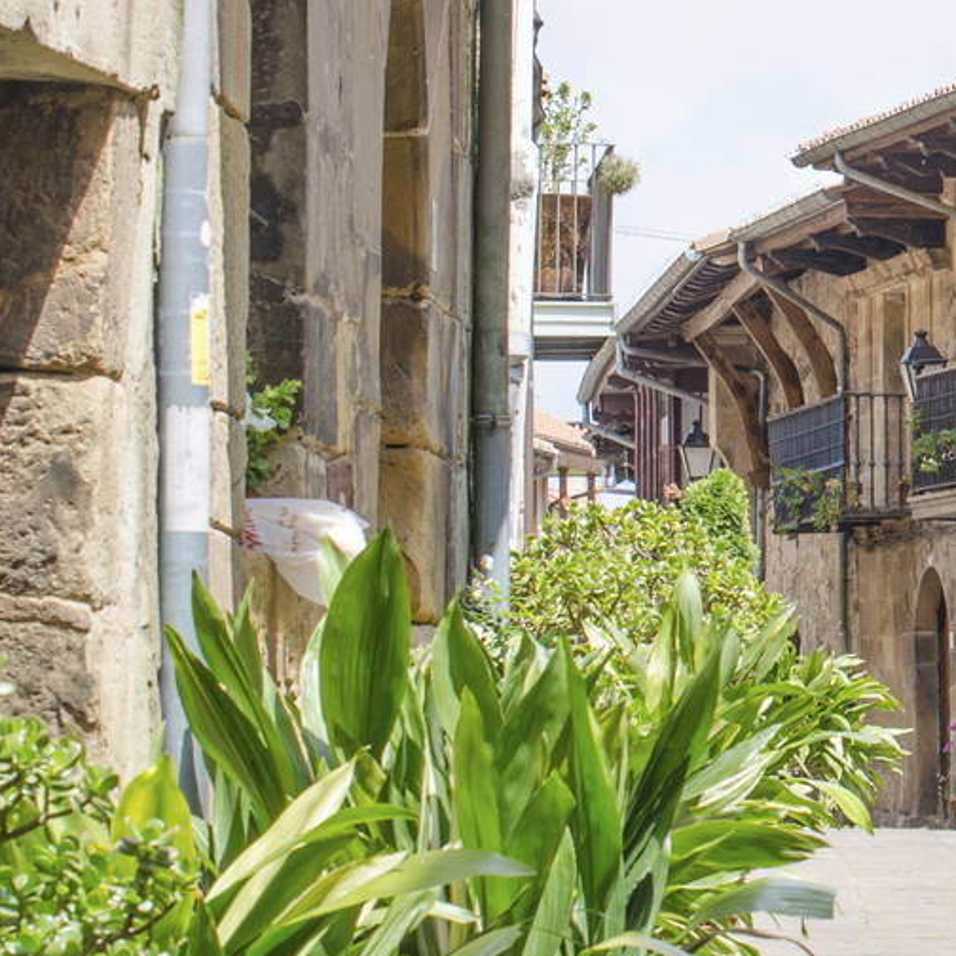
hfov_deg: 7.0
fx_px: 7593
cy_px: 165
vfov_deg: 7.2
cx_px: 1739
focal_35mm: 243
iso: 100
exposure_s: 1/100
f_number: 8
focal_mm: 50
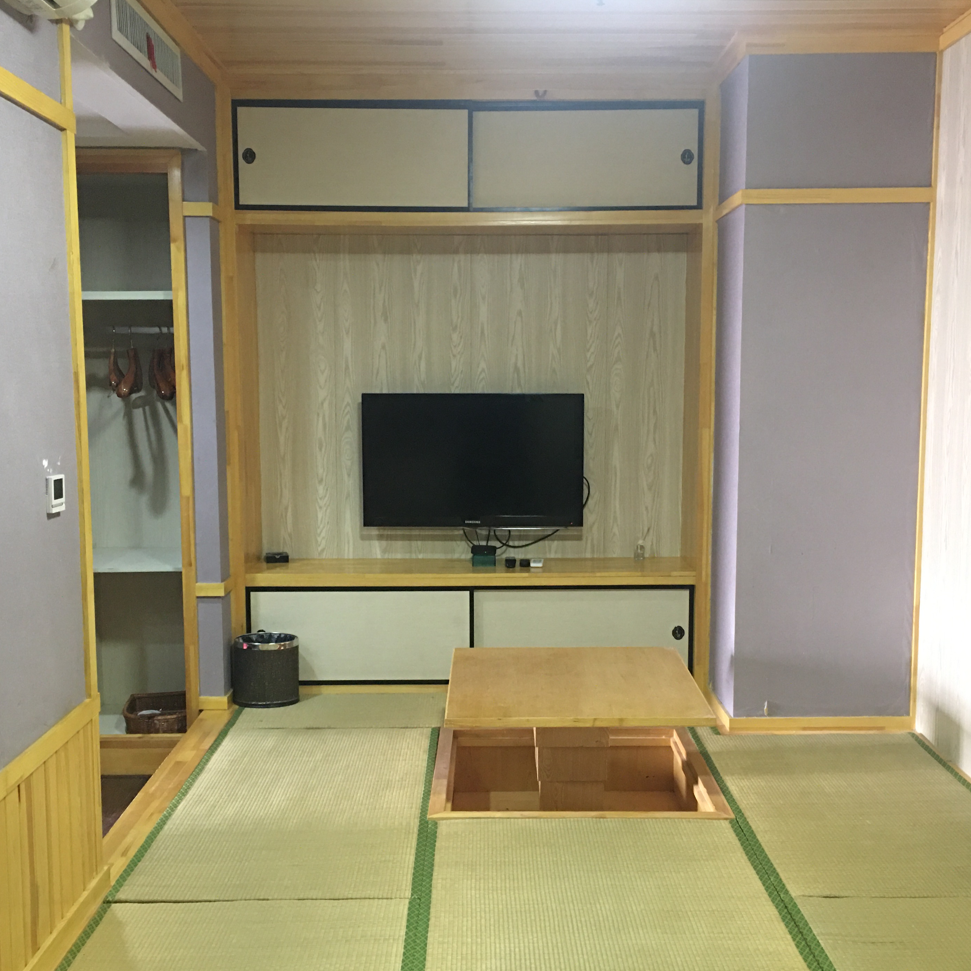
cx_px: 502
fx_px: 1174
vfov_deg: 44.9
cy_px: 518
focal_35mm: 37
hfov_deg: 44.9
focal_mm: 4.15
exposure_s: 1/4
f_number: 2.2
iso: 100
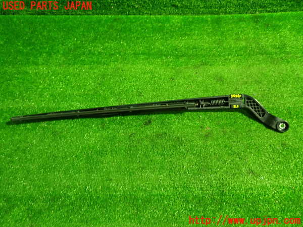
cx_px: 152
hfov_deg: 60.0
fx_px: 263
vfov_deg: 46.8
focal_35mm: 30
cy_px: 114
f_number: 2.3
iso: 500
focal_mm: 5.4
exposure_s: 1/30
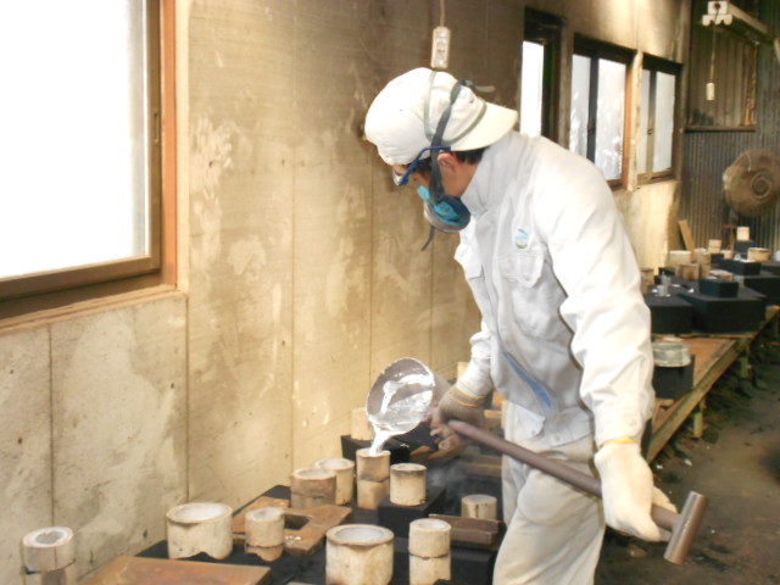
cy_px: 292
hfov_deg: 34.3
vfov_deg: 26.1
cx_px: 390
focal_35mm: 56
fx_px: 1262
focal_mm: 10
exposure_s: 1/60
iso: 640
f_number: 4.9
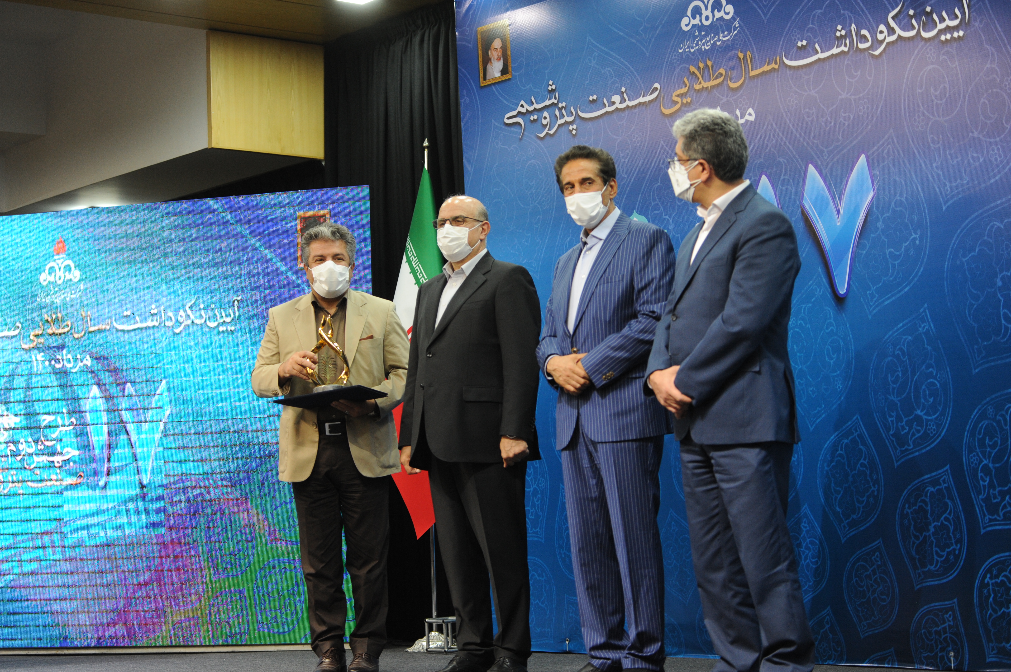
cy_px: 336
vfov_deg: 19.4
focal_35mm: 70
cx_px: 506
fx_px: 1965
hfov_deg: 28.9
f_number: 2.8
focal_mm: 70
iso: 1600
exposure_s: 1/400
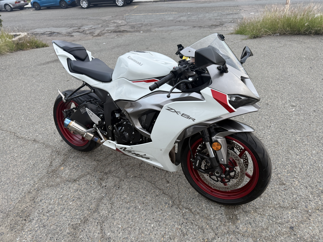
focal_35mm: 24
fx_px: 224
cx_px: 162
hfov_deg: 71.6
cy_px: 121
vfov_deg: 56.8
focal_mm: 6.76
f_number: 1.78
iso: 160
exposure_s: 1/121
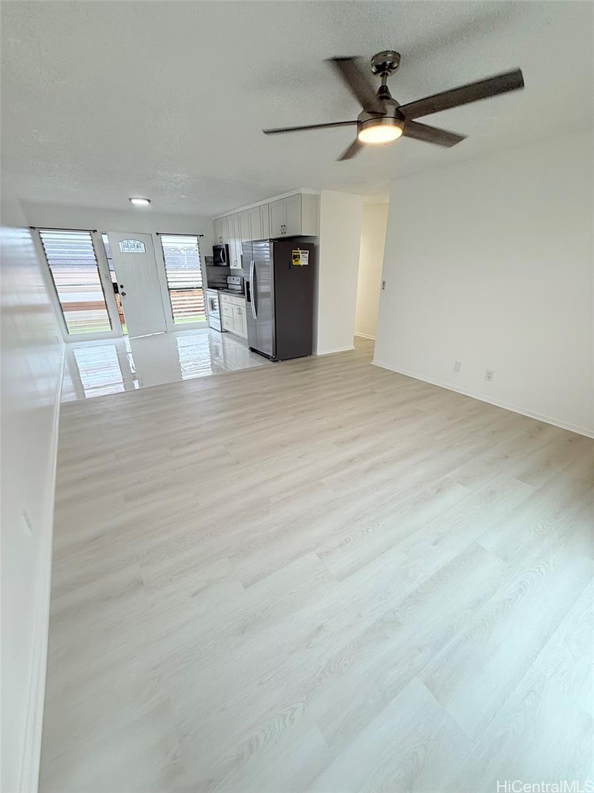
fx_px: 320
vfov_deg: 102.1
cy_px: 396
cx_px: 297
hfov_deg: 85.7
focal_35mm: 14
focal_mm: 2.22
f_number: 2.2
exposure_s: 1/120
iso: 125
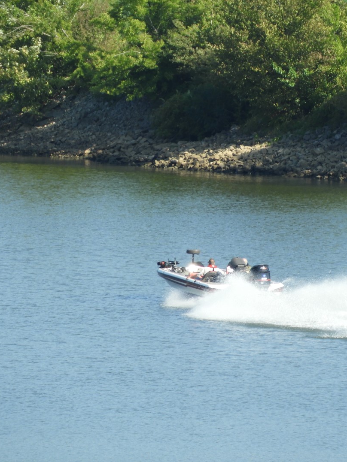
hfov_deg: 1.6
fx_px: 12508
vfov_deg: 2.1
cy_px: 231
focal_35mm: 936
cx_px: 196
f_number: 5.6
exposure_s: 1/250
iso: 100
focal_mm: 125.4
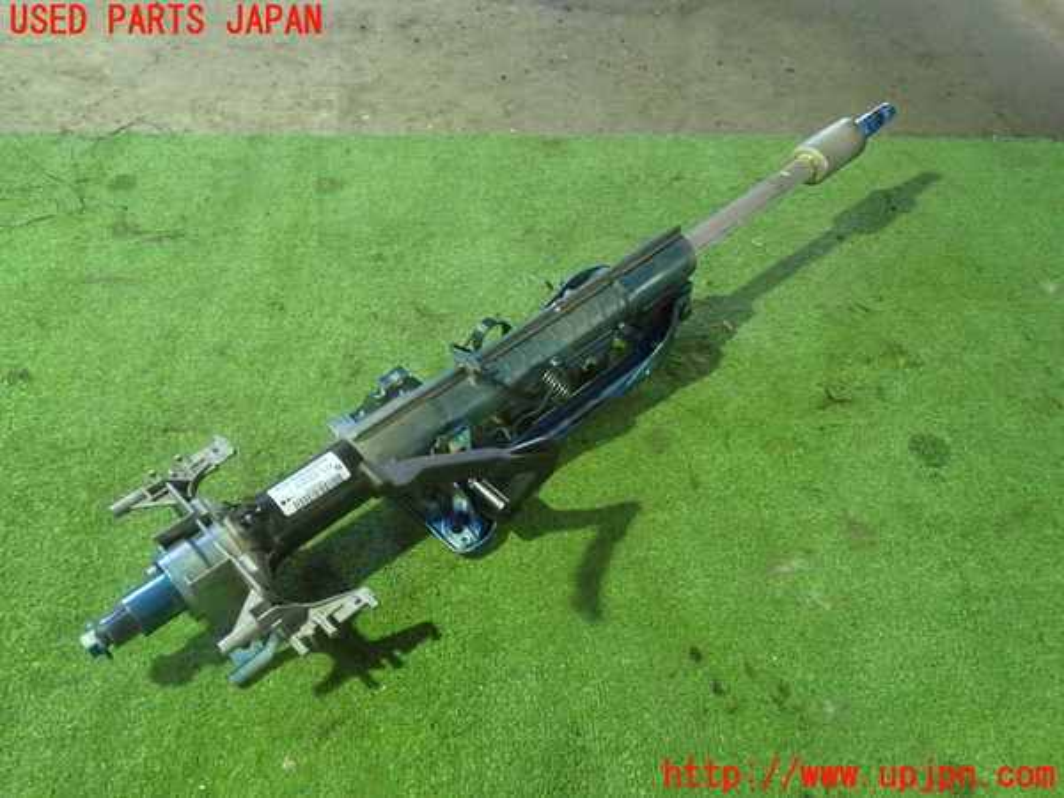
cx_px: 532
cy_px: 399
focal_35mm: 30
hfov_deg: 60.0
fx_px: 922
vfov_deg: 46.8
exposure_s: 1/30
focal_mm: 5.4
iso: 800
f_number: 2.3
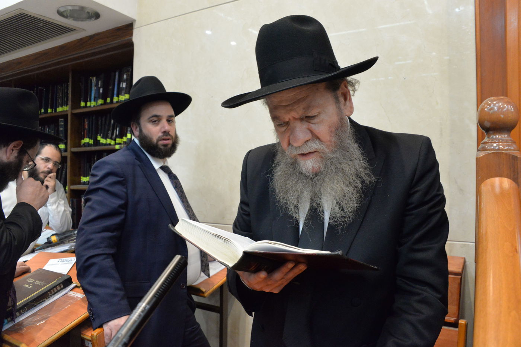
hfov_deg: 65.5
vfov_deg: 46.4
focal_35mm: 28
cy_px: 174
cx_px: 260
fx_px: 405
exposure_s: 1/160
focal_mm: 28
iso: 6400
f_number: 6.3
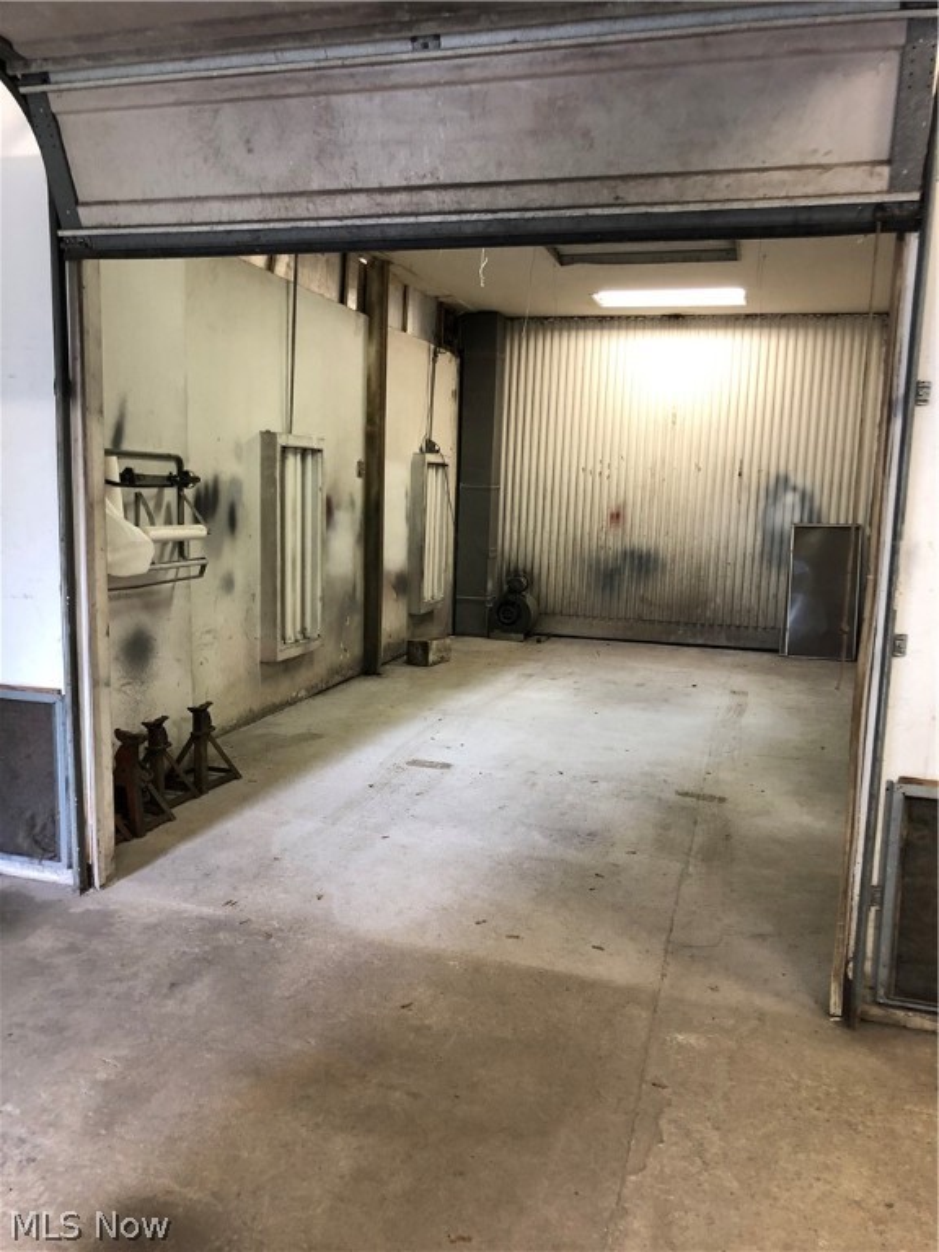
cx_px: 470
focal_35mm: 28
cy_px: 626
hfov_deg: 49.7
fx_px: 1013
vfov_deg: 63.4
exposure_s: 1/15
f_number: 1.8
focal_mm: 3.99
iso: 50
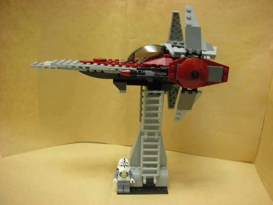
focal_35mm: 35
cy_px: 102
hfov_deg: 52.6
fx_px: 276
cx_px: 136
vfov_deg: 40.7
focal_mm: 5.8
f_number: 3
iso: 96
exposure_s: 1/3.9
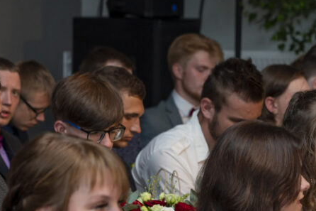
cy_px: 239
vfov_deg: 5.7
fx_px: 2115
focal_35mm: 241
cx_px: 352
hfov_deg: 8.5
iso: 800
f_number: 5.6
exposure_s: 1/250
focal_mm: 105
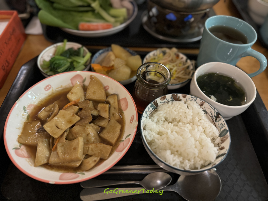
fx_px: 186
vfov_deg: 56.8
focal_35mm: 24
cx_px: 134
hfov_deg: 71.6
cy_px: 100
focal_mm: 6.76
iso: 800
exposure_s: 1/40
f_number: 1.78
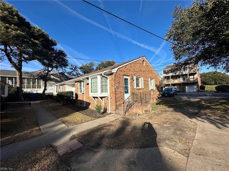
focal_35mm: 14
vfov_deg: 85.7
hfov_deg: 102.1
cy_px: 86
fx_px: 93
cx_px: 114
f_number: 2.2
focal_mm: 2.22
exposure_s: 1/2451
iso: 50
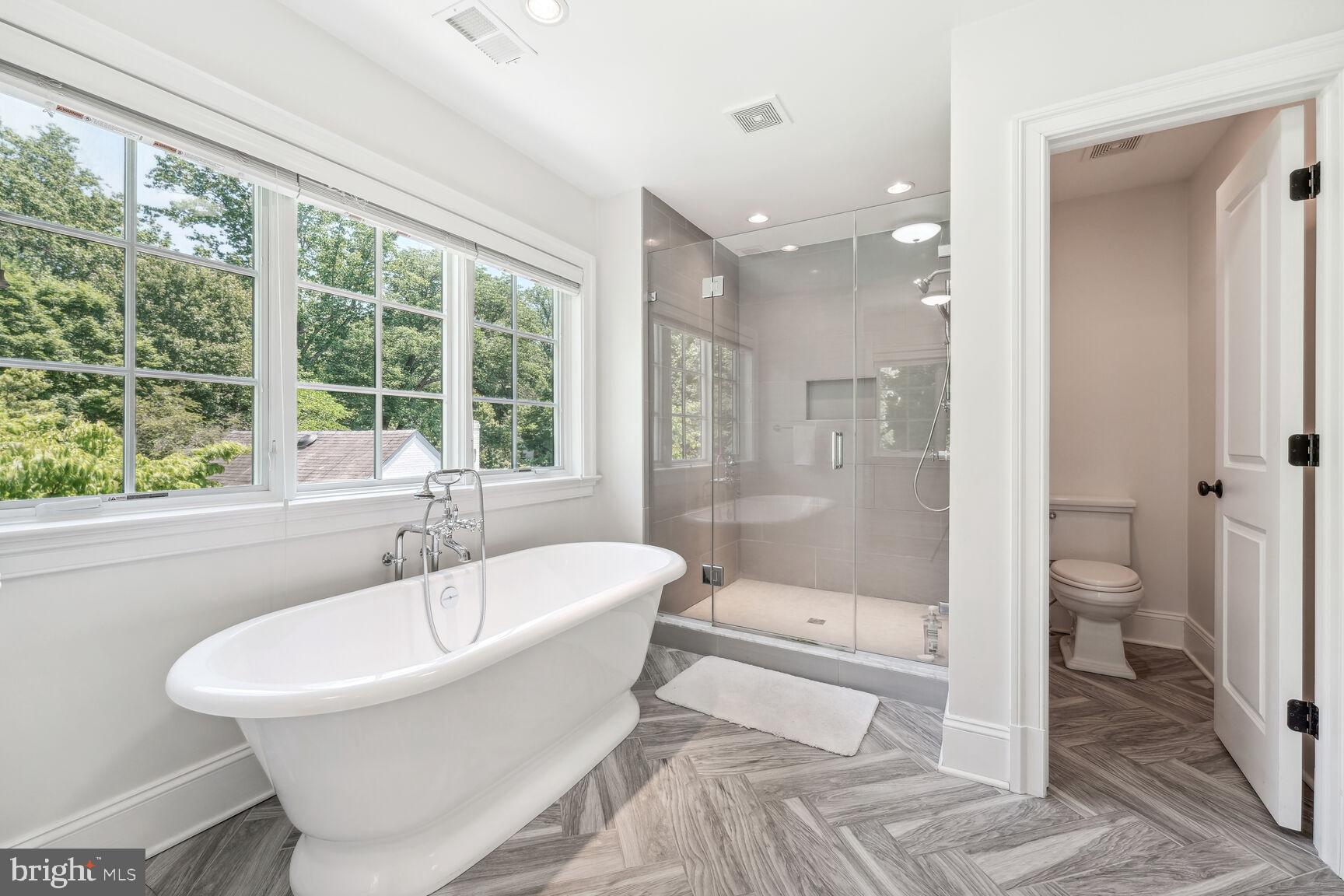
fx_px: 523
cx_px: 672
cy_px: 448
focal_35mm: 14
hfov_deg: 104.3
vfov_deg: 81.2
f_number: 8
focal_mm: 14
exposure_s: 1/30
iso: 400
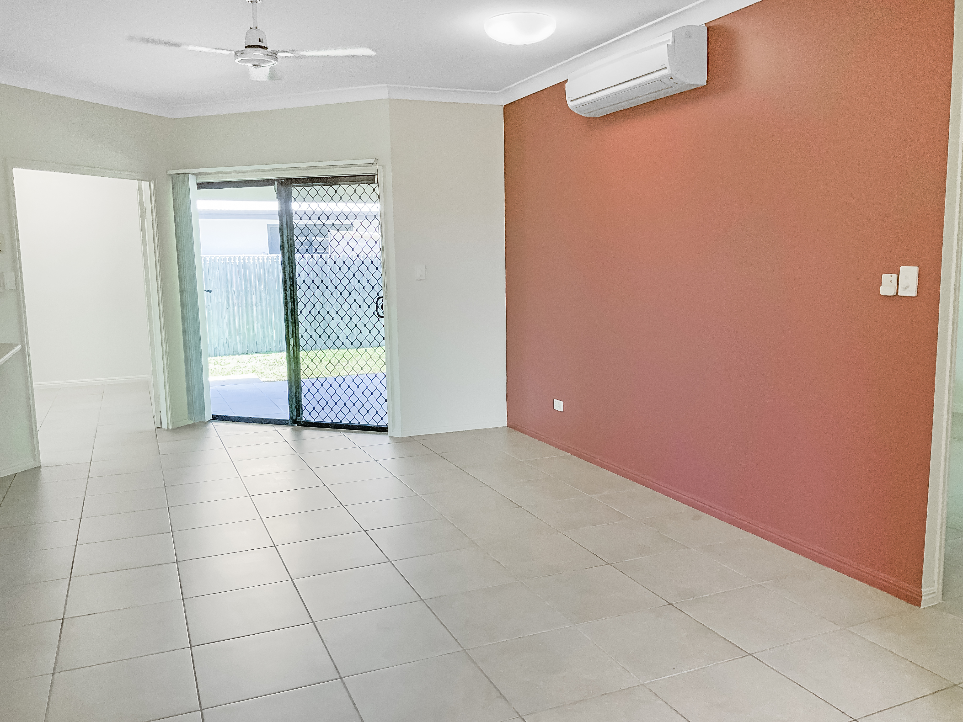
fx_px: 807
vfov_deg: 48.2
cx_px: 482
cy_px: 361
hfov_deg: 61.7
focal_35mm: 29
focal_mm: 3
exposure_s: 1/50
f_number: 1.8
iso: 50
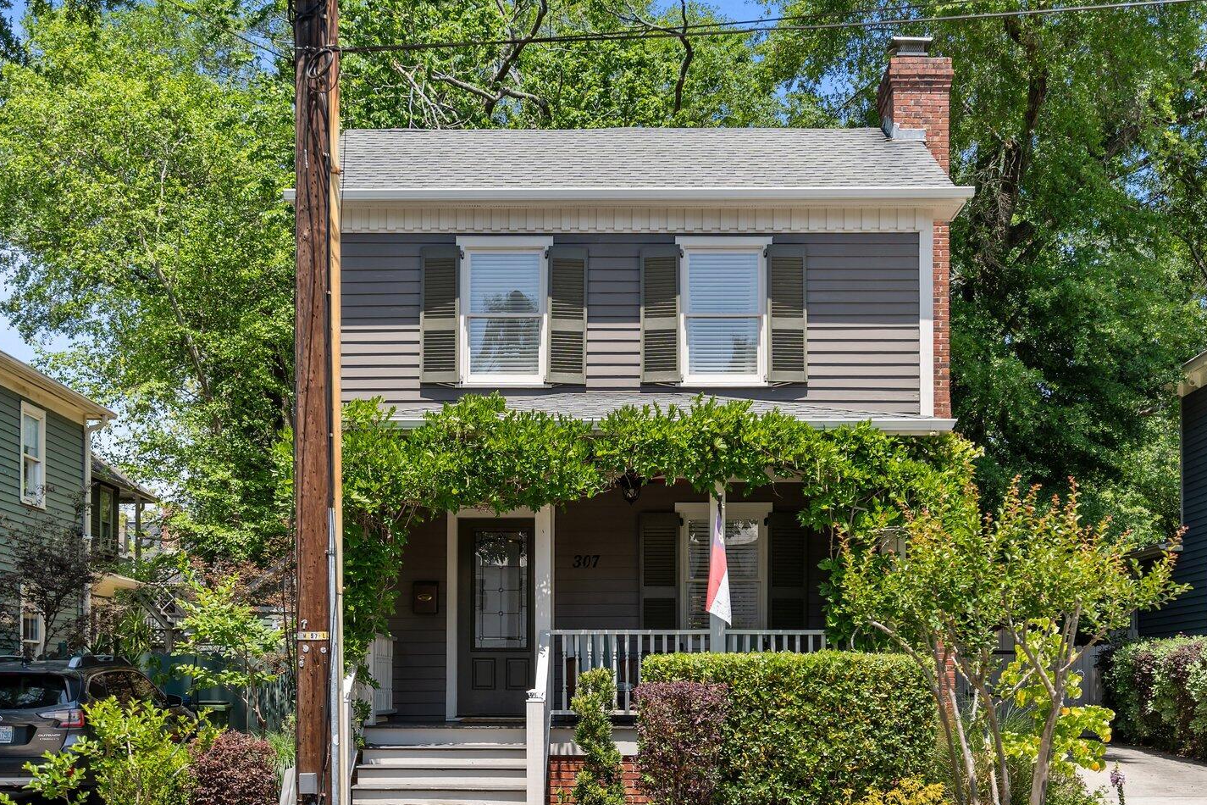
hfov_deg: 42.7
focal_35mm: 46
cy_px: 538
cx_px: 615
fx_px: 1542
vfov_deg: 29.0
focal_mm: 32
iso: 250
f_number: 4
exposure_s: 1/1000
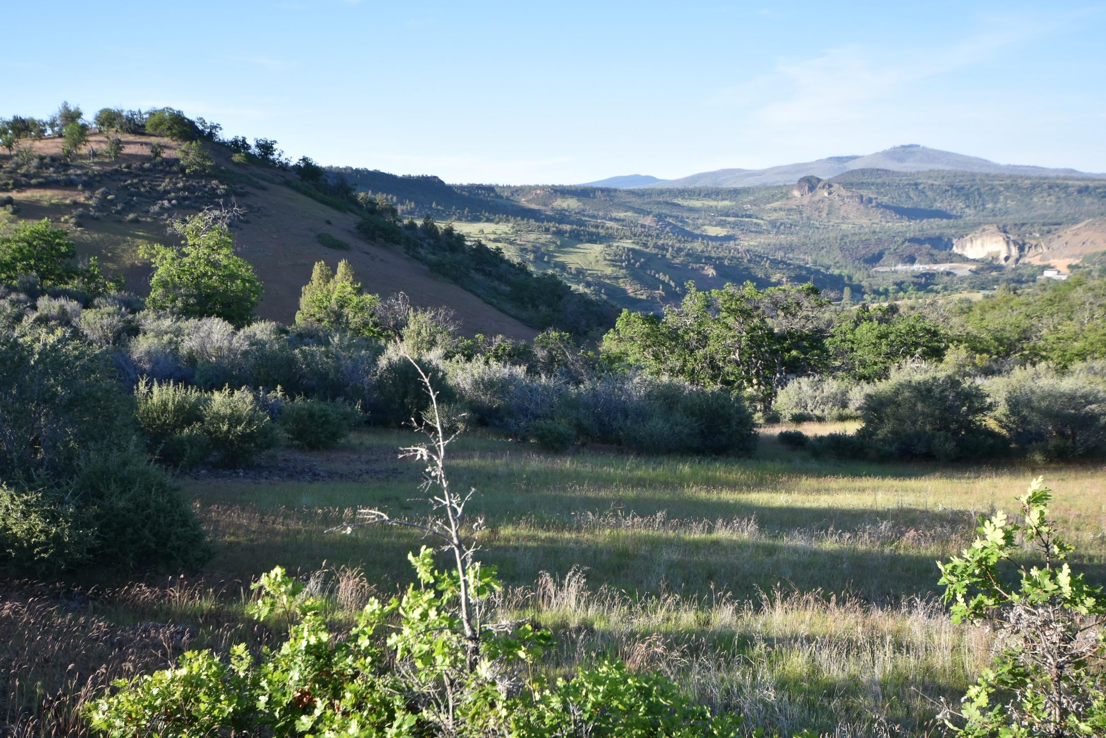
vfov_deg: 36.9
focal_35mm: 36
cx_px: 553
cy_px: 369
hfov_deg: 53.1
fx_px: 1106
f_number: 5.6
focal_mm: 24
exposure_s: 1/250
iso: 200
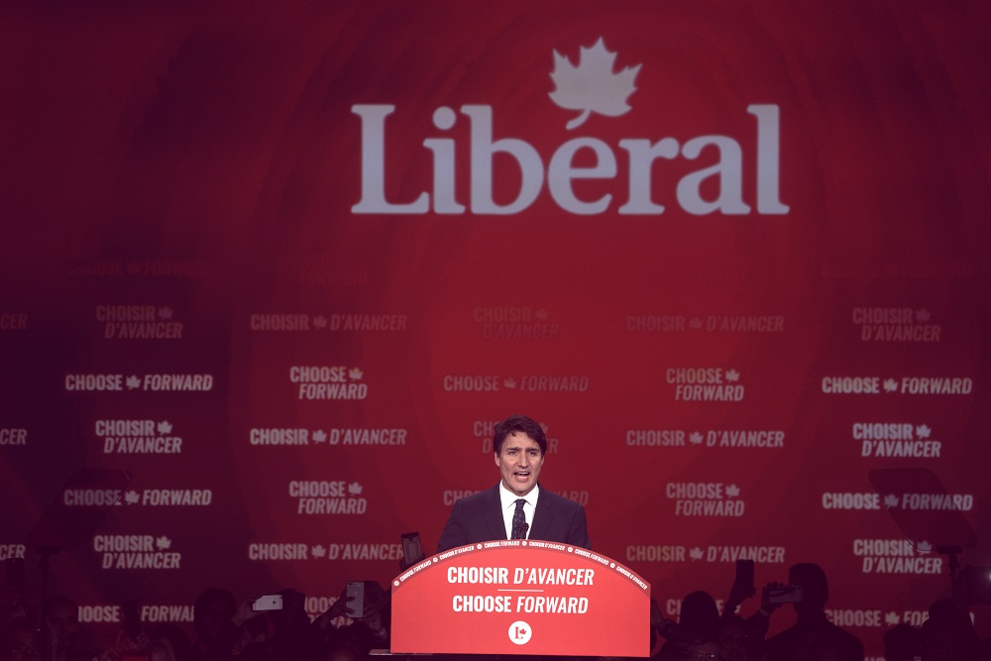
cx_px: 496
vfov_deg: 7.2
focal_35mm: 190
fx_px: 5231
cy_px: 330
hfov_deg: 10.8
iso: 3200
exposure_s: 1/500
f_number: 5.6
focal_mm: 190
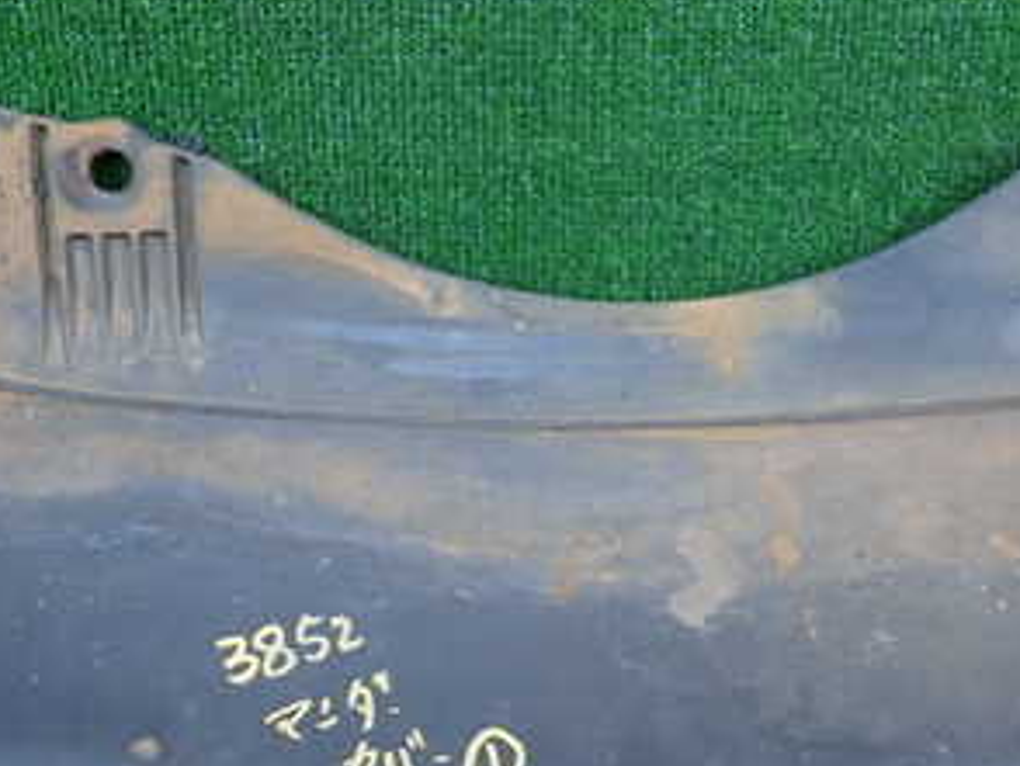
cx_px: 635
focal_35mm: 51
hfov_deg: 37.2
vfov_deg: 27.7
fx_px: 1504
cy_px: 672
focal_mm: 4.5
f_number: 2
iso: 200
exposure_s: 1/100
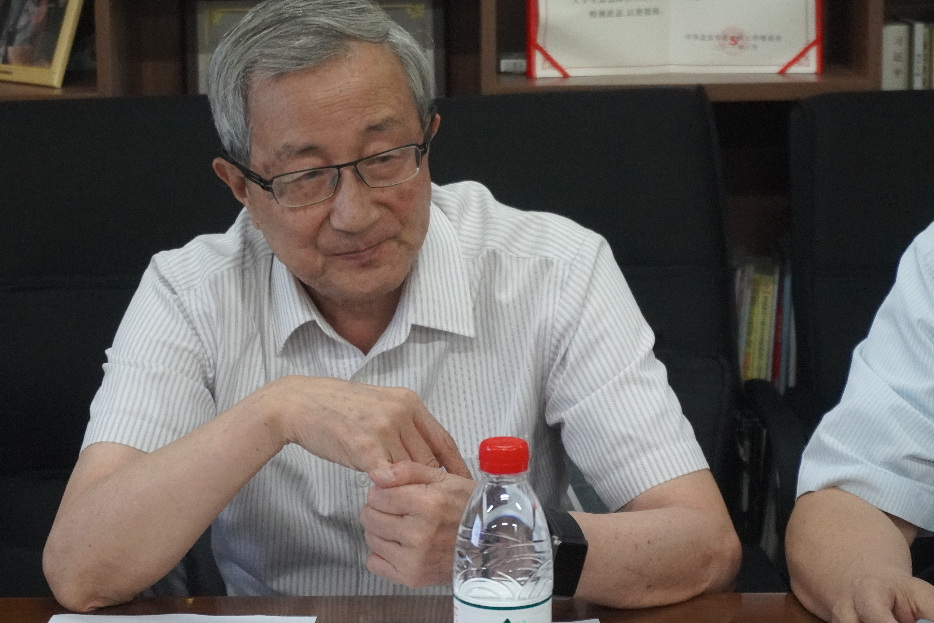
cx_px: 404
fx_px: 2620
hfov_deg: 20.2
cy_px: 265
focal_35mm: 101
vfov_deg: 13.5
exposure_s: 1/160
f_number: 5.6
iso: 6400
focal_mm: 50
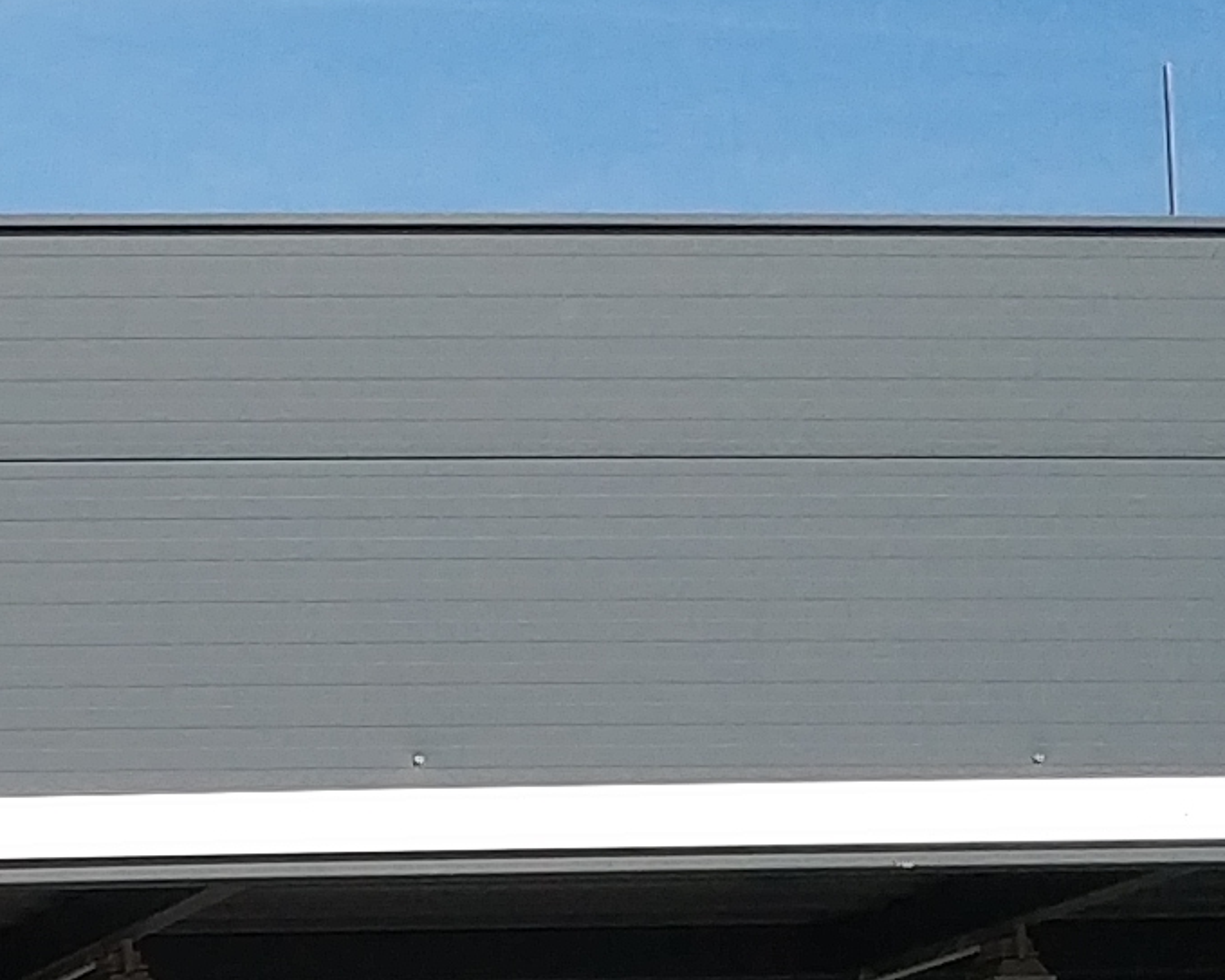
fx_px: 6670
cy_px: 1355
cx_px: -1216
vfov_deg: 8.3
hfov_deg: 9.8
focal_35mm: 184
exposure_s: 1/1646
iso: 101
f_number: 2
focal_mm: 4.5
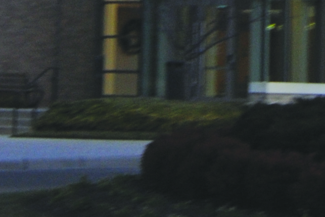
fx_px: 2123
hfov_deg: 8.7
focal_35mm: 235
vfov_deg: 5.6
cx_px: 294
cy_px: -321
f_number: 4
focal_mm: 26
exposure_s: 1/30
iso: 320
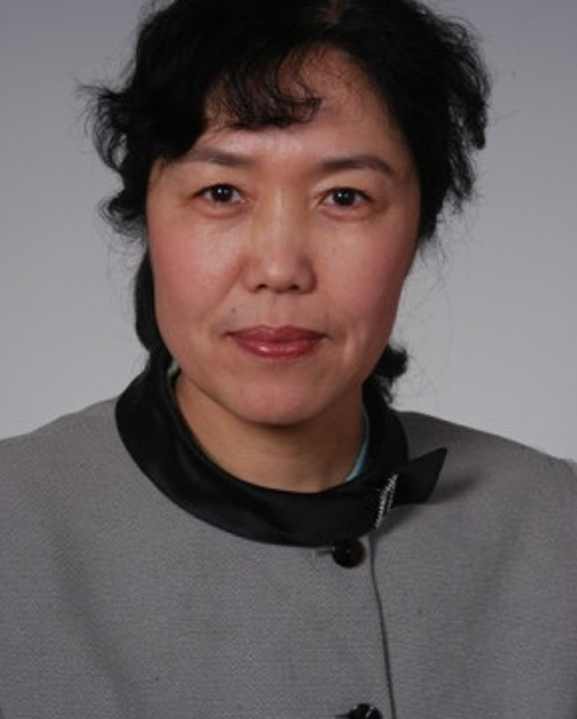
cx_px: 280
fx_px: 3550
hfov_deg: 9.3
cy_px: 308
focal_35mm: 167
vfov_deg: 11.6
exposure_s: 1/100
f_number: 11
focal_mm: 95
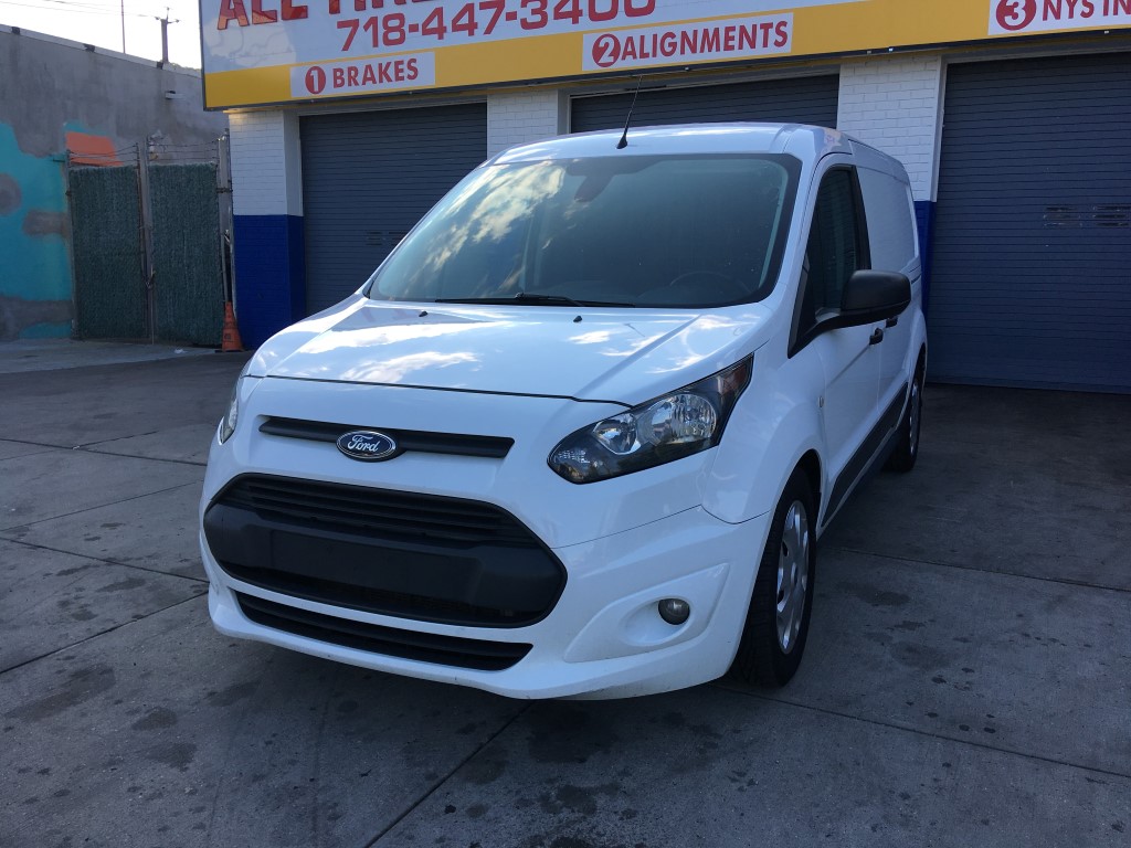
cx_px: 566
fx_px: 948
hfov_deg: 61.7
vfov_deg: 48.2
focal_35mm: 29
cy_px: 424
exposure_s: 1/574
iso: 25
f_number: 2.2
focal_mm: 4.15
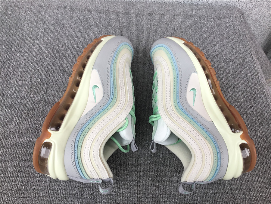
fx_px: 243
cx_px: 136
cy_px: 102
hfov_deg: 58.4
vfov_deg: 45.4
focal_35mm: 31
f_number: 2.4
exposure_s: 1/176
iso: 25
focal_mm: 3.3
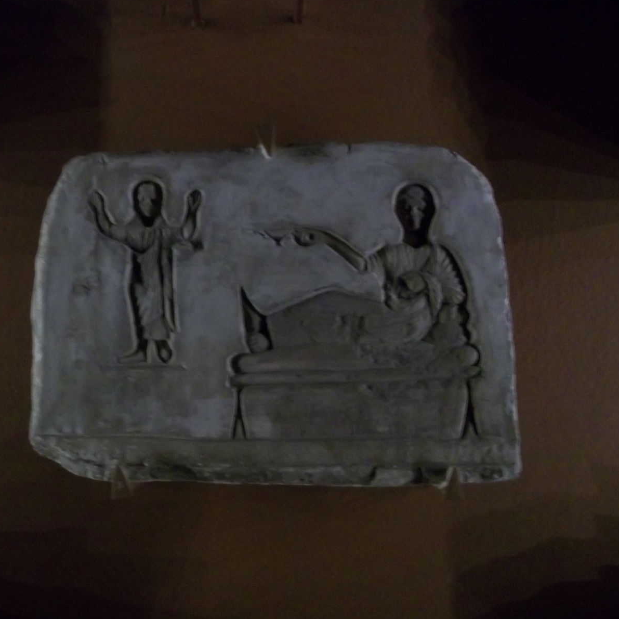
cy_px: 309
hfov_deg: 43.6
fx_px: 769
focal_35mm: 38
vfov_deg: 43.9
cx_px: 244
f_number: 2.9
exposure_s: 1/8
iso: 320
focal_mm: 5.7
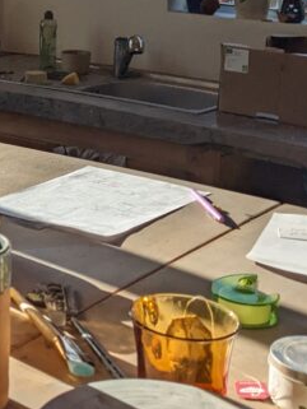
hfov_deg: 16.5
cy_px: 106
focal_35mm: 86
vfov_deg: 22.6
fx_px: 1016
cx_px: -64
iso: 46
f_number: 1.73
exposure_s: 1/1381
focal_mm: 4.38
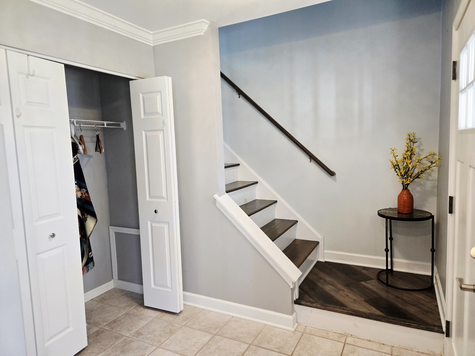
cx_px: 238
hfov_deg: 73.9
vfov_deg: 58.9
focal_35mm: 23
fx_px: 316
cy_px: 178
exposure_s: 1/120
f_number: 1.8
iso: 200
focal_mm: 5.4
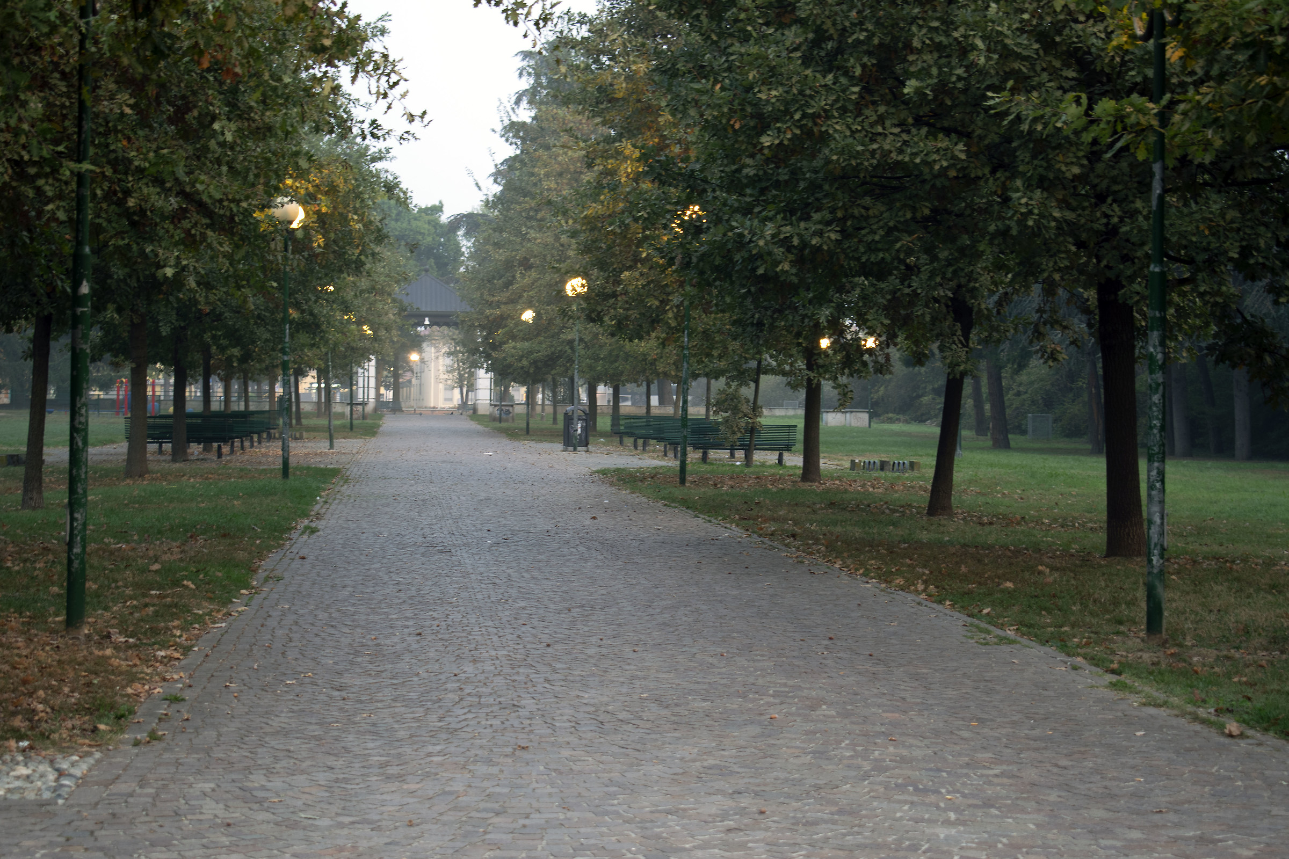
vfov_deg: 18.9
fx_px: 2578
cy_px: 430
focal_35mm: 72
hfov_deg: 28.1
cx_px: 644
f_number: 5.3
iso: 100
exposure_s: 1/1.67
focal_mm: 48
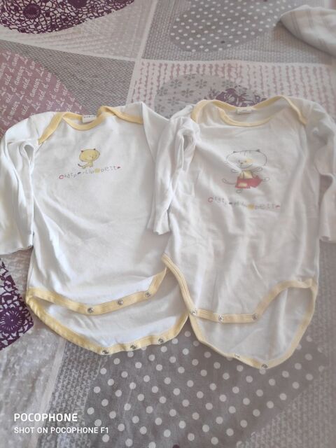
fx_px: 259
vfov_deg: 81.7
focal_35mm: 20
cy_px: 224
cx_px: 168
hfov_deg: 66.0
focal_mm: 3.94
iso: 701
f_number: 1.9
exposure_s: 1/100
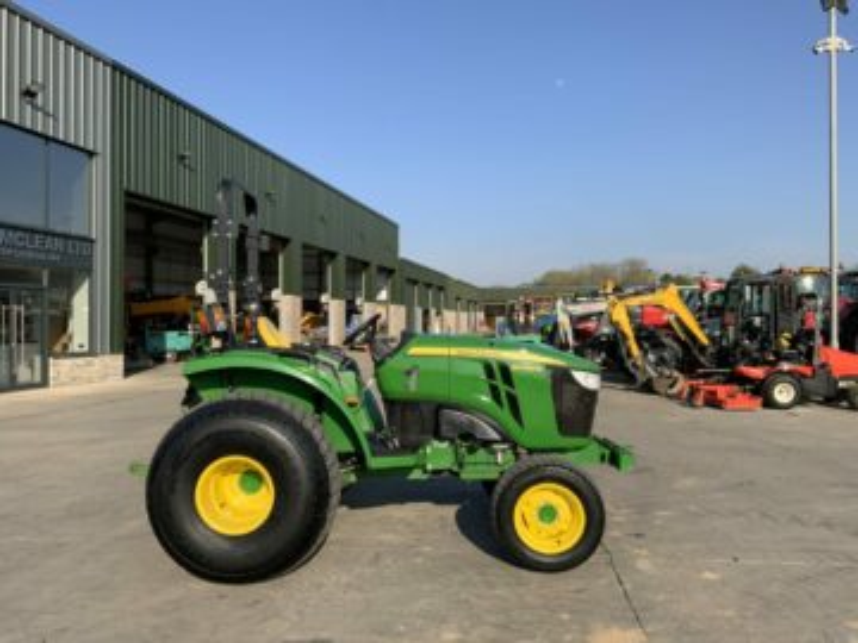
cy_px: 322
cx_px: 429
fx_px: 719
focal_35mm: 29
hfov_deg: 61.7
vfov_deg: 48.2
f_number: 1.8
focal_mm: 3
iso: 16
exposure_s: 1/1848
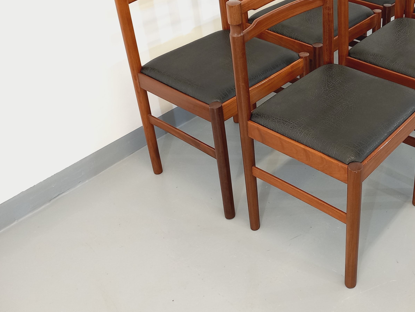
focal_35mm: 42
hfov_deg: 42.4
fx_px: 504
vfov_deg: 33.6
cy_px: 73
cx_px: 342
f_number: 1.8
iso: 250
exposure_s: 1/49
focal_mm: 4.65
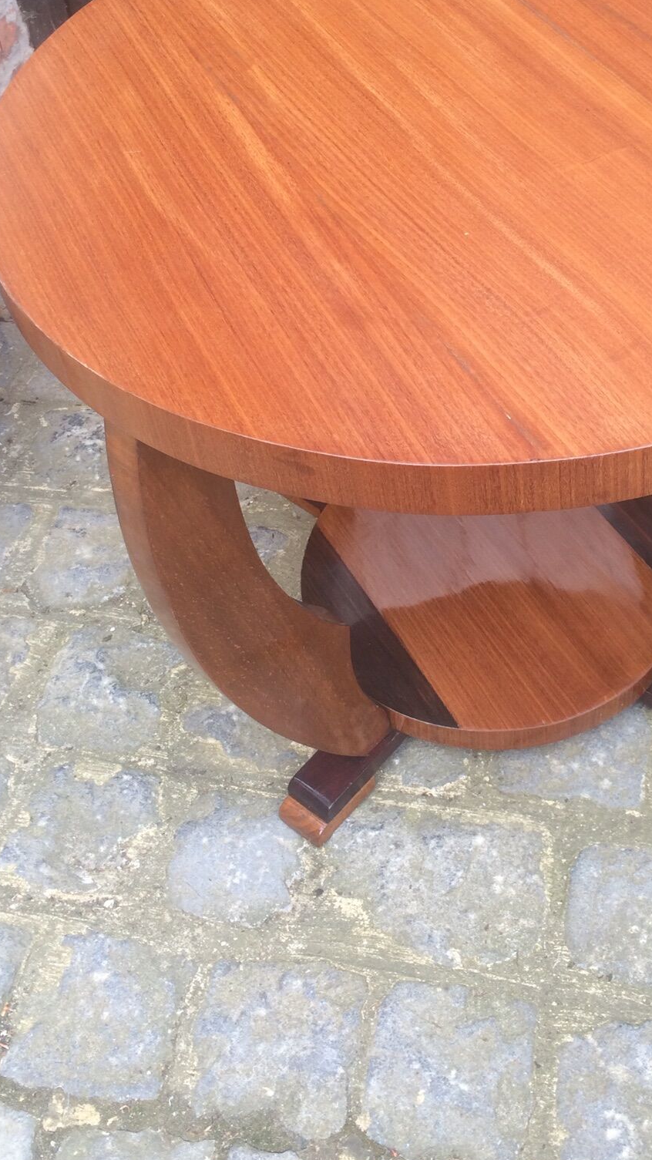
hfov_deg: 27.4
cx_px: 462
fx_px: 1322
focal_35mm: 43
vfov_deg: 47.0
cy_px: 441
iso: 32
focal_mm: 4.15
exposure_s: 1/170
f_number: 2.2
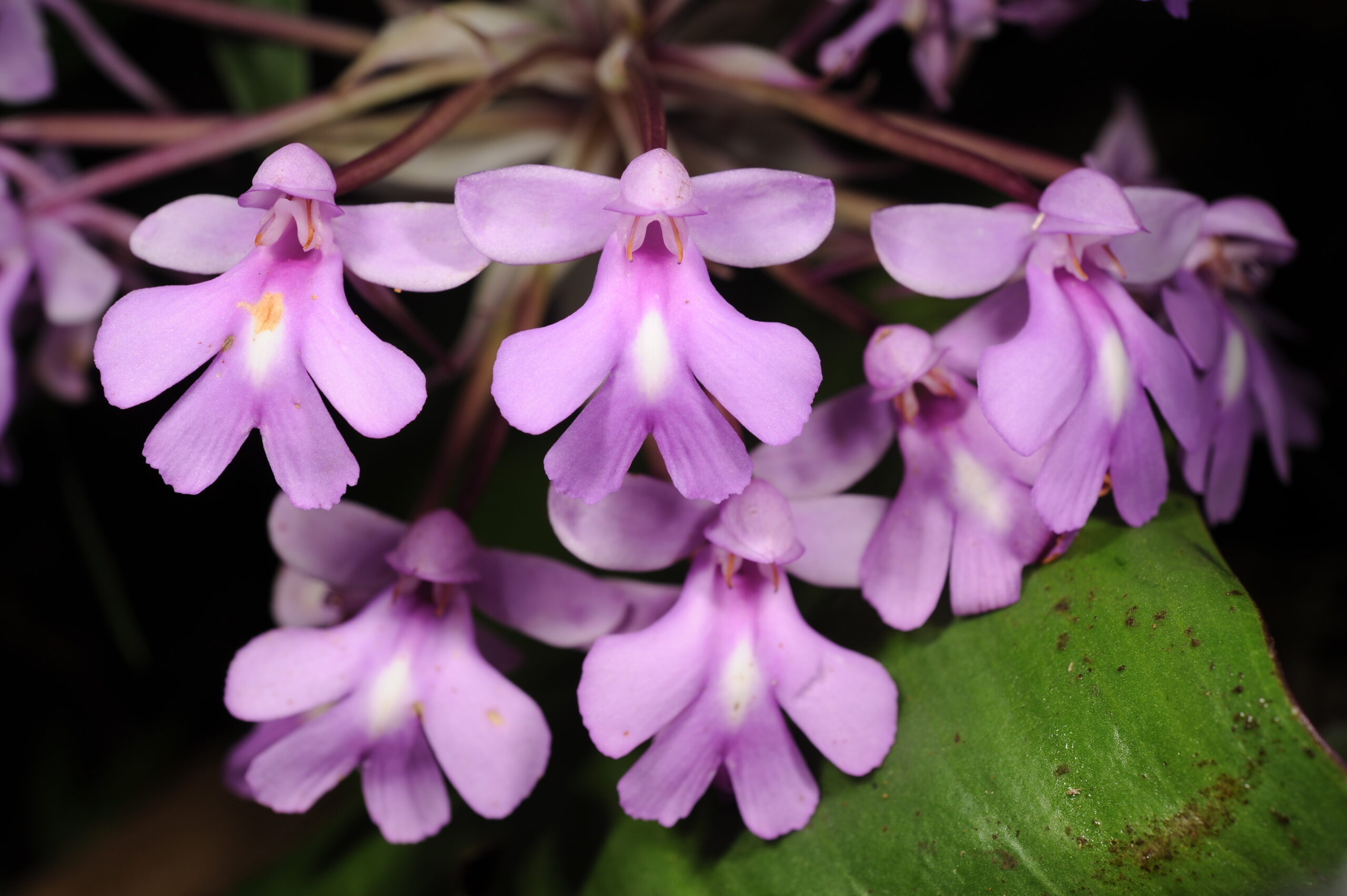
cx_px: 674
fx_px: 2243
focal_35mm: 60
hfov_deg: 33.4
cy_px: 448
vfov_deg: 22.6
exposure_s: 1/320
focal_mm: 60
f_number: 11
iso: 200
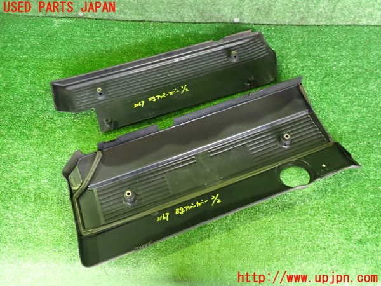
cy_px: 143
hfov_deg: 60.0
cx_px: 190
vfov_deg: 46.8
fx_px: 330
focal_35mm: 30
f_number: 2.3
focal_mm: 5.4
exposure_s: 1/25
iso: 800
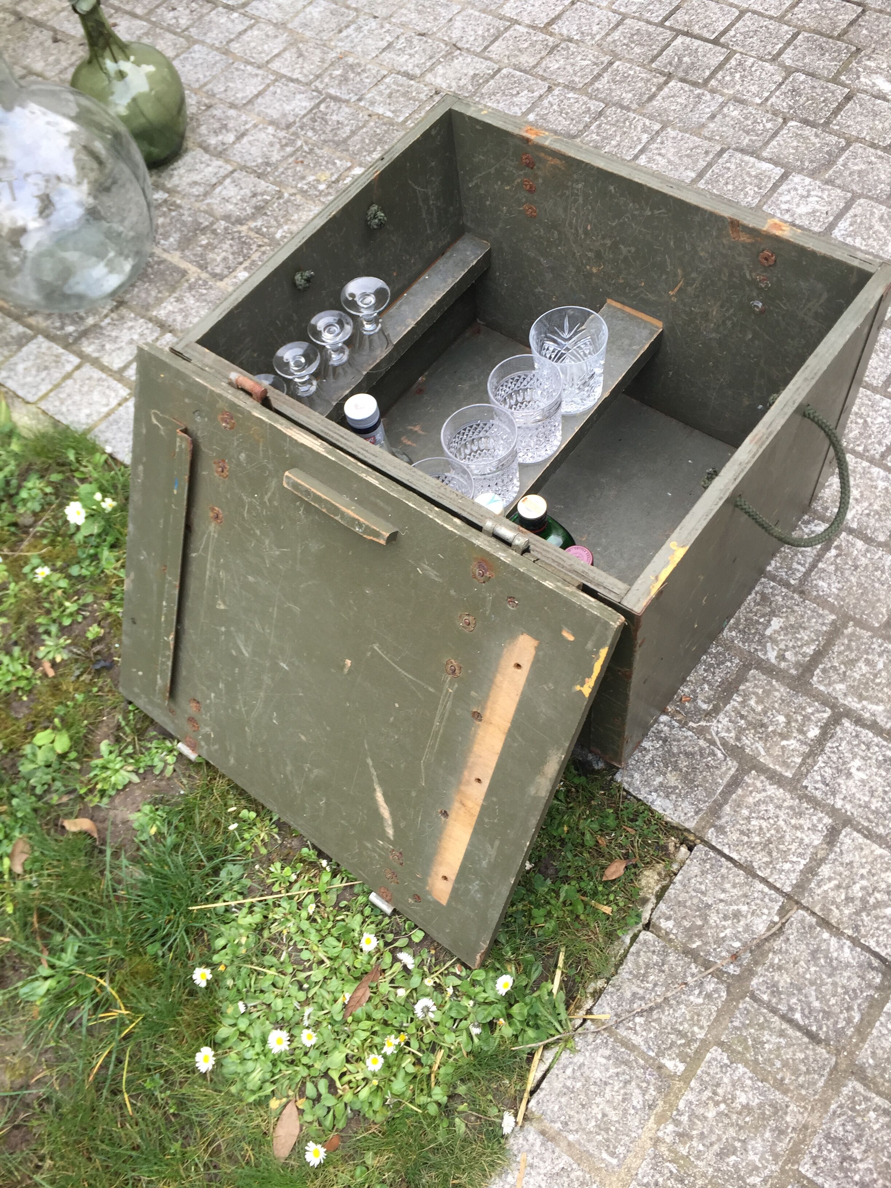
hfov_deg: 48.2
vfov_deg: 61.7
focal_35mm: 29
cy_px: 594
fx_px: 995
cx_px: 446
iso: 32
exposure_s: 1/50
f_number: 2.2
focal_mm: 4.15
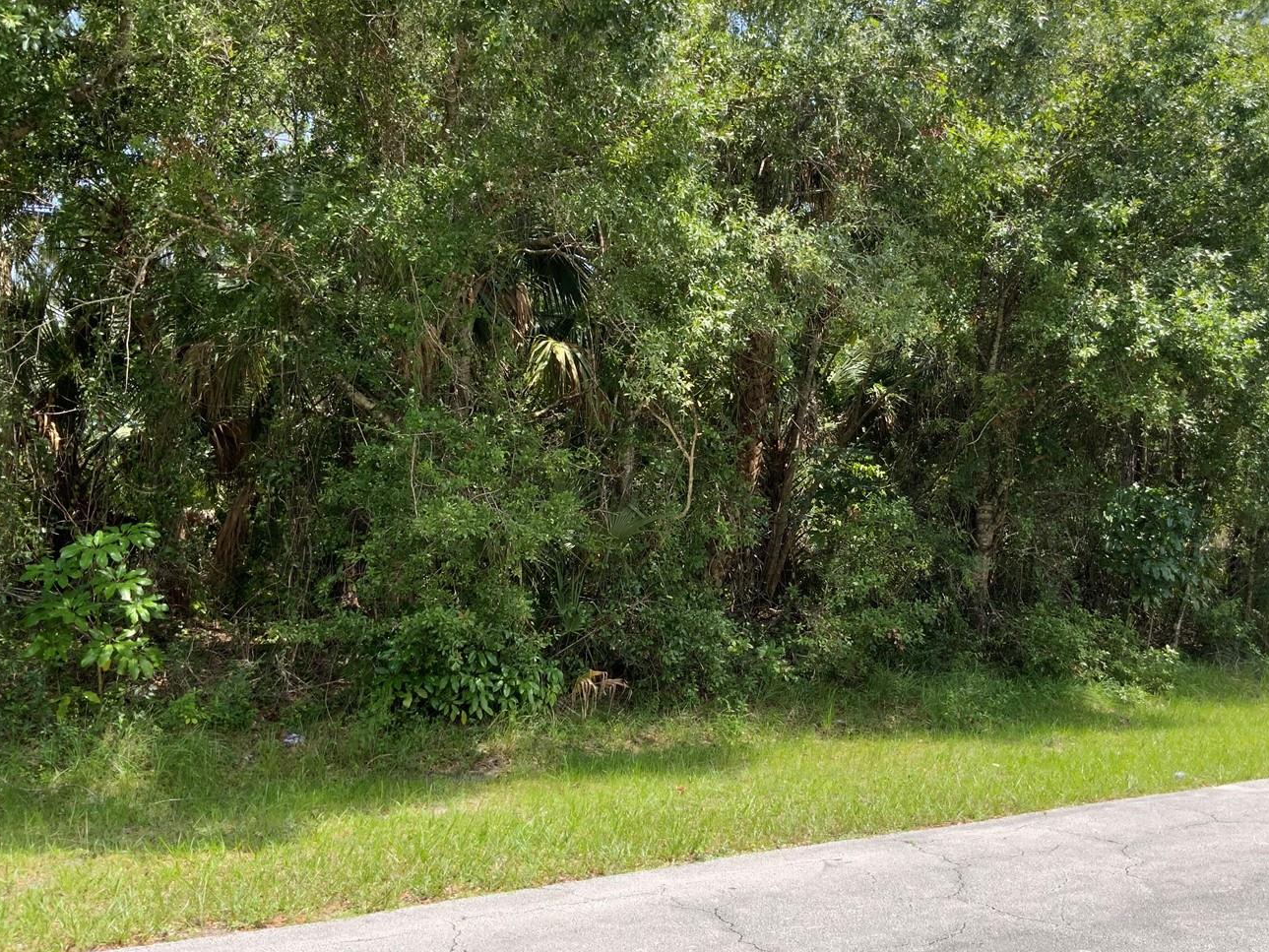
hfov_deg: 51.0
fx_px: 1320
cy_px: 432
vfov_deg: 39.6
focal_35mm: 36
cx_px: 768
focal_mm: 3
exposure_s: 1/529
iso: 16
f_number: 1.8
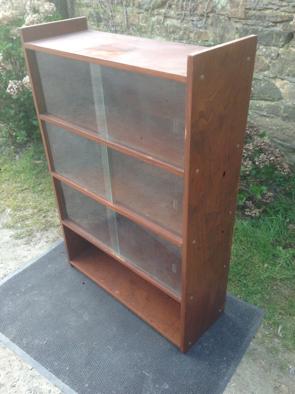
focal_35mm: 33
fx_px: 375
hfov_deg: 42.9
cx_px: 148
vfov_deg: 55.4
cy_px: 197
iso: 50
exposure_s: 1/125
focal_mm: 4.12
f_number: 2.4
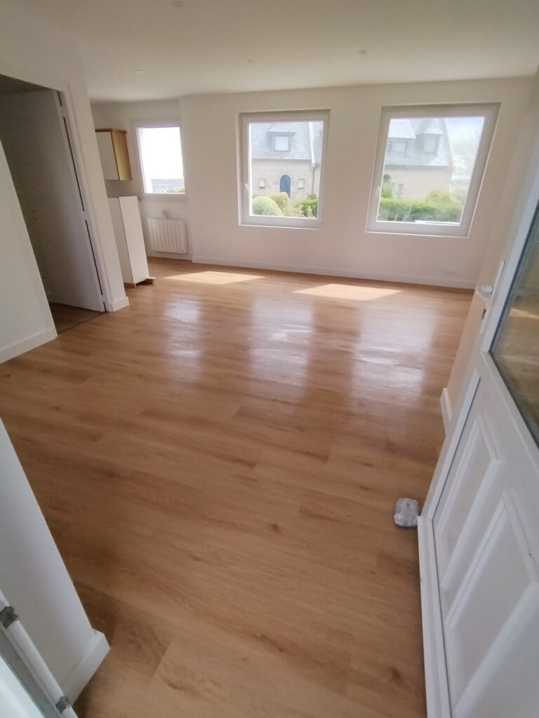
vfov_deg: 91.0
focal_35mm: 17
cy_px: 359
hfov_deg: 74.7
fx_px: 353
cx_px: 270
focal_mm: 1.42
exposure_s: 1/699
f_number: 2.2
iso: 100
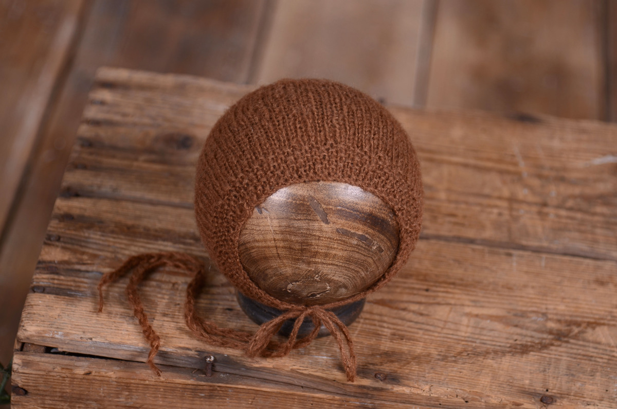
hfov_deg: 17.5
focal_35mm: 117
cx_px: 308
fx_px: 2001
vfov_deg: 11.7
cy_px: 204
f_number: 4
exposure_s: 1/100
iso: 100
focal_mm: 78
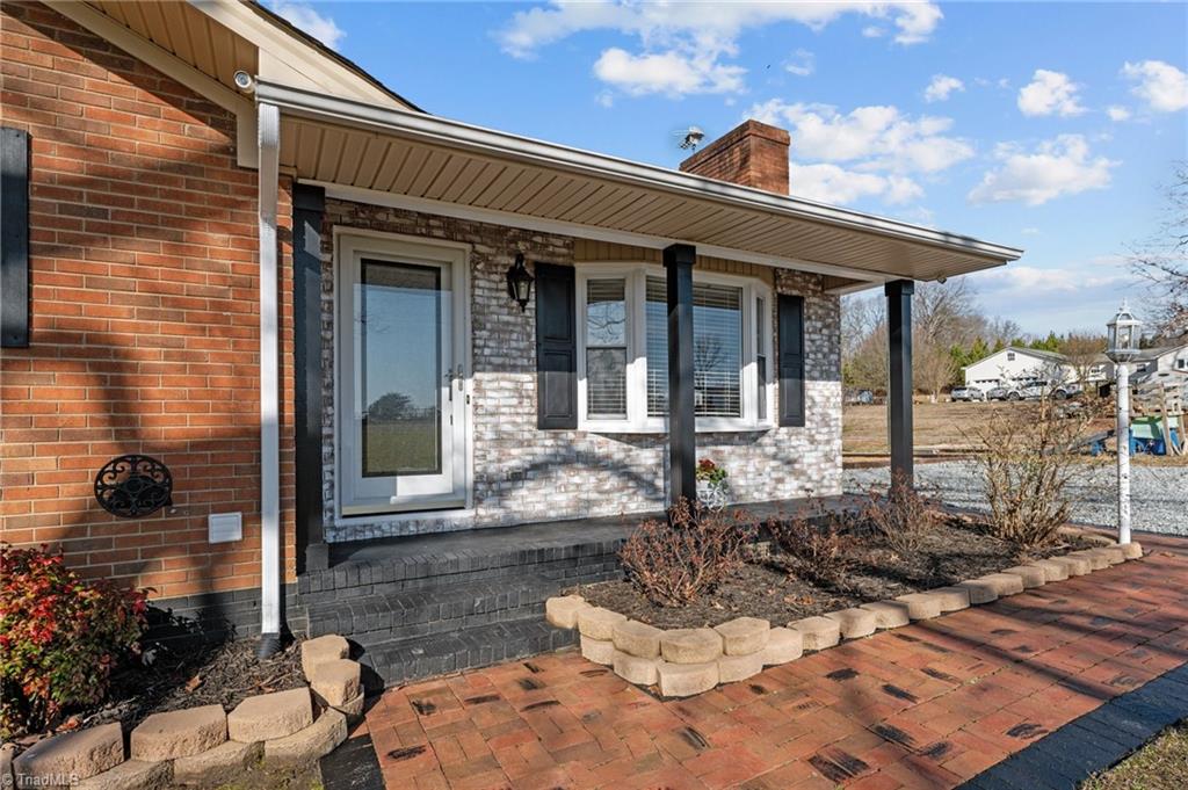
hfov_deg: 90.0
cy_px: 395
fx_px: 594
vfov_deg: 67.3
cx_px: 594
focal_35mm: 18
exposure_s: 1/500
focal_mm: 18
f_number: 7.1
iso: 200
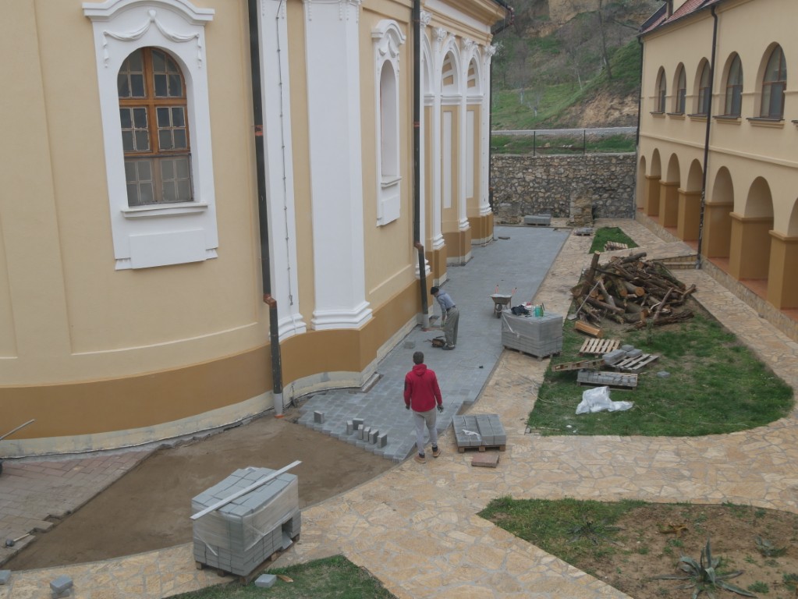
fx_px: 876
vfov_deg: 37.7
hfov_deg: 49.0
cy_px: 300
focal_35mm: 38
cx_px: 399
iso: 200
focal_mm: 19
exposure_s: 1/200
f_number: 5
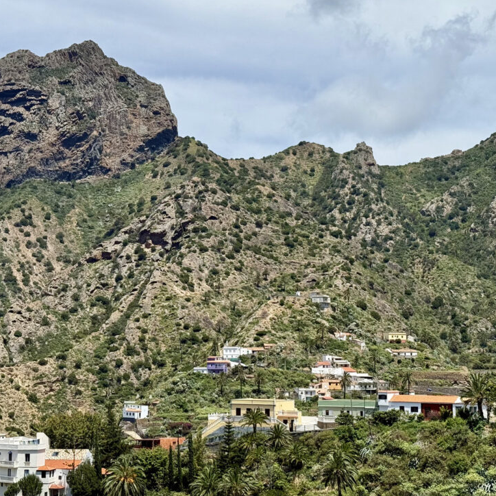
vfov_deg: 28.6
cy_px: 257
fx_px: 973
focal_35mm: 60
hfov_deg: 28.6
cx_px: 232
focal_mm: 6.76
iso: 64
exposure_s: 1/7143
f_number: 1.78
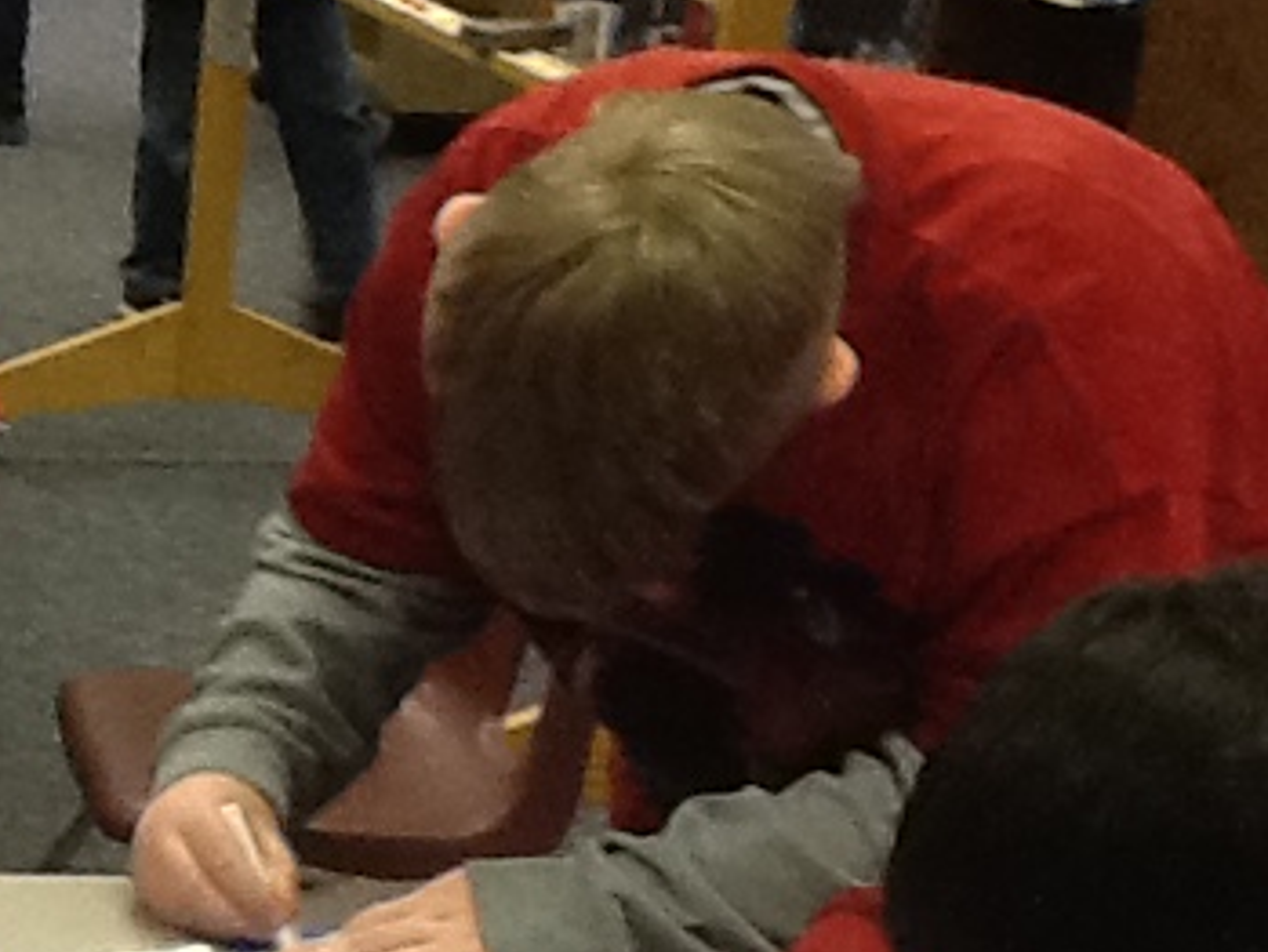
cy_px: 741
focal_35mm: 121
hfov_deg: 15.4
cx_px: -447
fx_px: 4434
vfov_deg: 12.2
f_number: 2.4
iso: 100
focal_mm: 2.03
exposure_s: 1/30
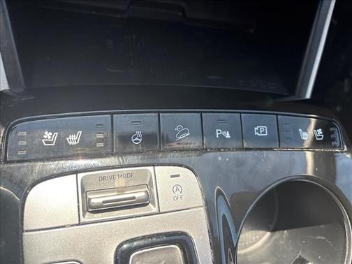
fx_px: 264
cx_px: 176
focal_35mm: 26
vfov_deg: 53.1
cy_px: 132
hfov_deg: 67.3
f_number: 1.6
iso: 64
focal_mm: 5.96
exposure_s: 1/576
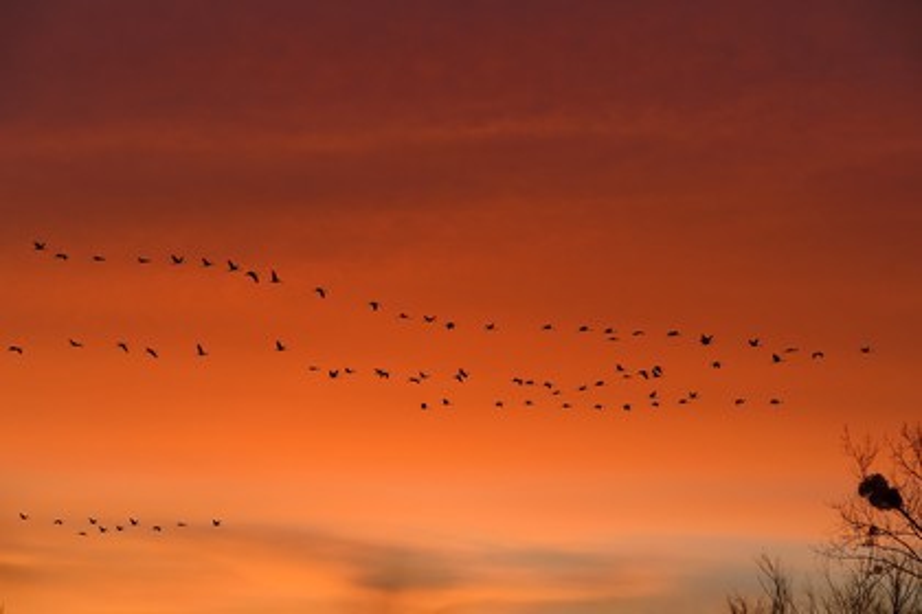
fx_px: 5122
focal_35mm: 200
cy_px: 307
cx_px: 461
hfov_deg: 10.3
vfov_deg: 6.9
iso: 1600
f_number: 14
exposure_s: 1/320
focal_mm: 200
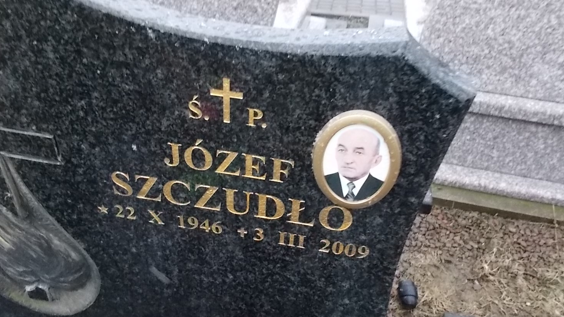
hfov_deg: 62.6
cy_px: 150
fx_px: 464
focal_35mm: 31
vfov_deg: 37.8
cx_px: 270
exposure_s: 1/50
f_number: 3.2
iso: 400
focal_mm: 4.6
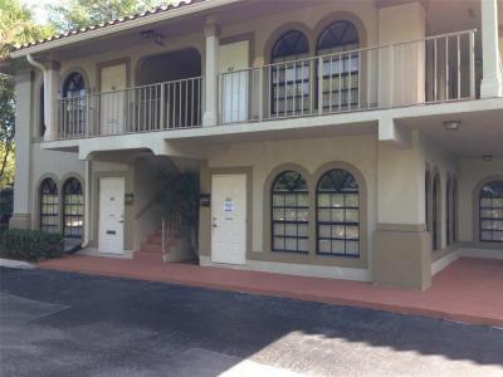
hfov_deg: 55.4
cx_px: 252
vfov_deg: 42.9
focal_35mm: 33
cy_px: 188
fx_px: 480
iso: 50
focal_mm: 4.12
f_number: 2.4
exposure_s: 1/267
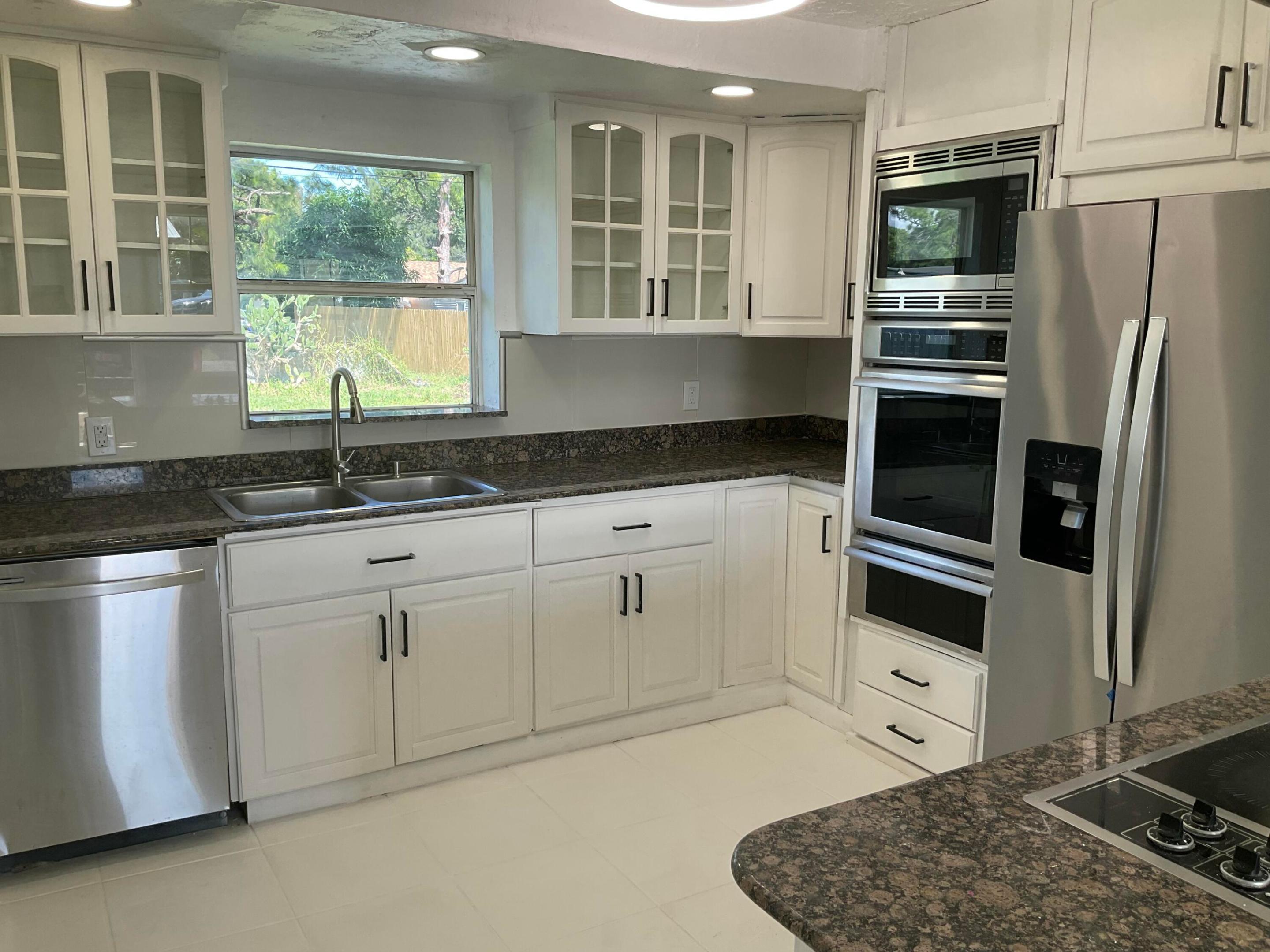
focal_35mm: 29
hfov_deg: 61.7
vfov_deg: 48.2
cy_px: 476
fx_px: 1064
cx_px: 635
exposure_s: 1/120
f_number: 1.8
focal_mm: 3
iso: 16
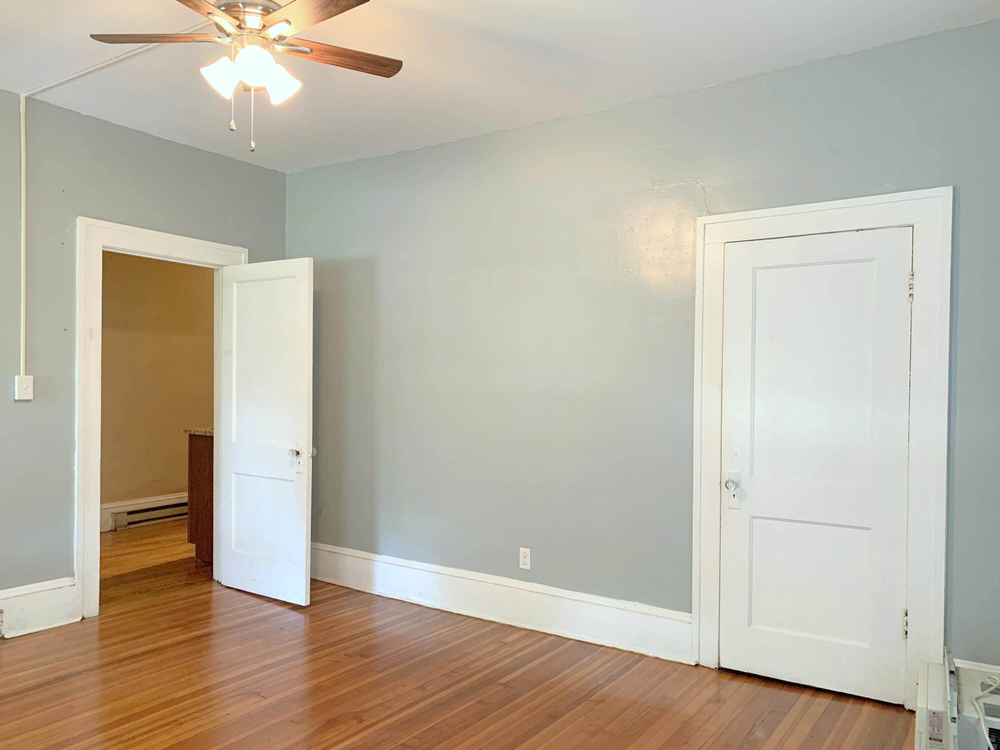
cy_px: 375
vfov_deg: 53.1
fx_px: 751
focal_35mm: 26
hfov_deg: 67.3
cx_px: 500
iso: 250
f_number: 1.8
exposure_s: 1/60
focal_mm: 4.25
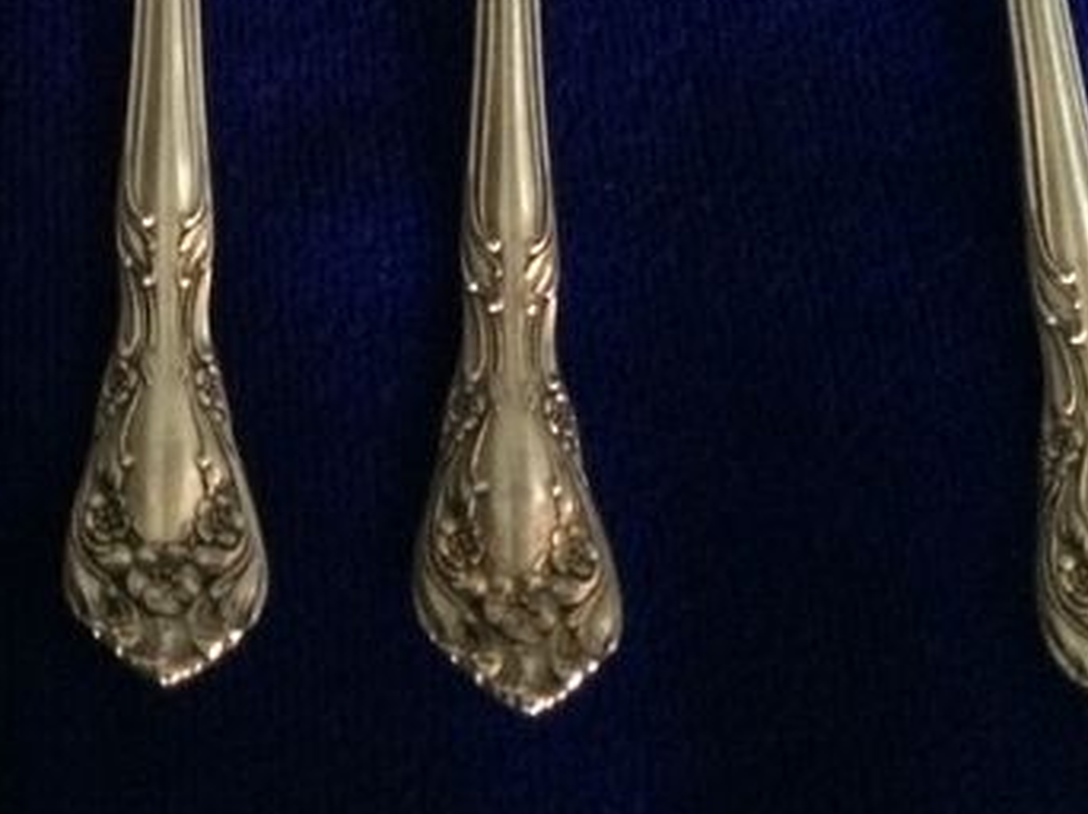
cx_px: 0
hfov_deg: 23.7
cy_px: -170
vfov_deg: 17.7
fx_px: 2481
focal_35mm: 79
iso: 500
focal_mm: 4.12
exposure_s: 1/15
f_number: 2.2
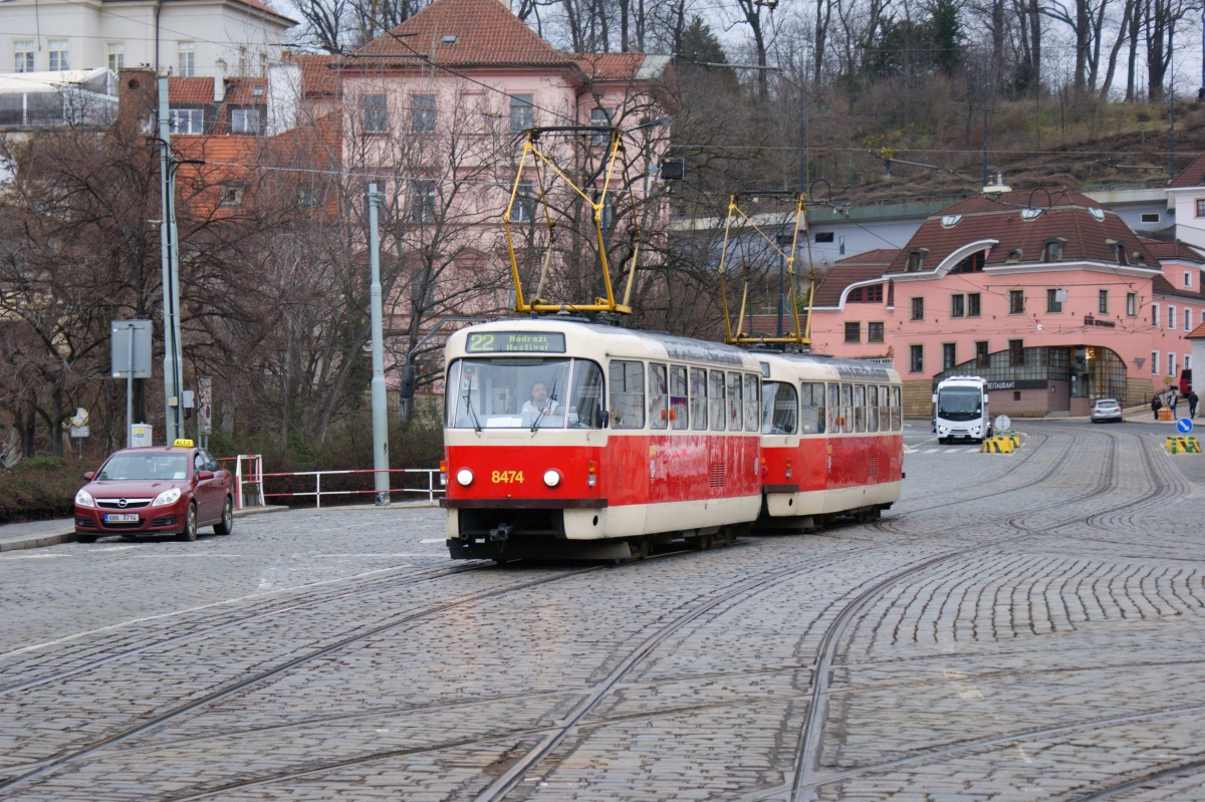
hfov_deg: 19.5
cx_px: 602
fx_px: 3513
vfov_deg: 13.0
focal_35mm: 105
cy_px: 401
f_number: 5.6
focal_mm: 70
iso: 250
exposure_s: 1/125
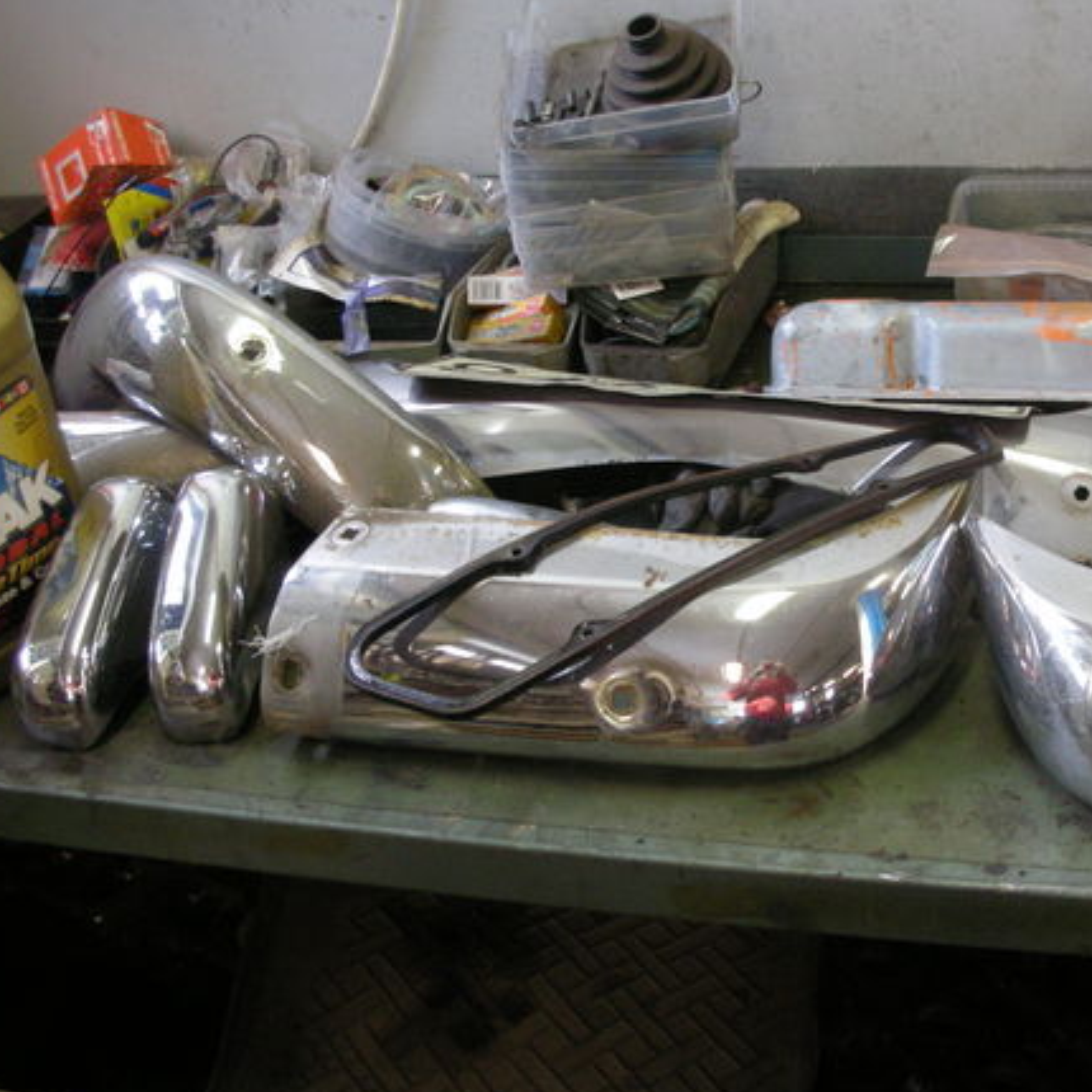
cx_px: 736
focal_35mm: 46
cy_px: 521
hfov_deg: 36.4
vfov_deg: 36.8
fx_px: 1642
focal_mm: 5.8
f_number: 2.8
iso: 177
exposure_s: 1/31.6
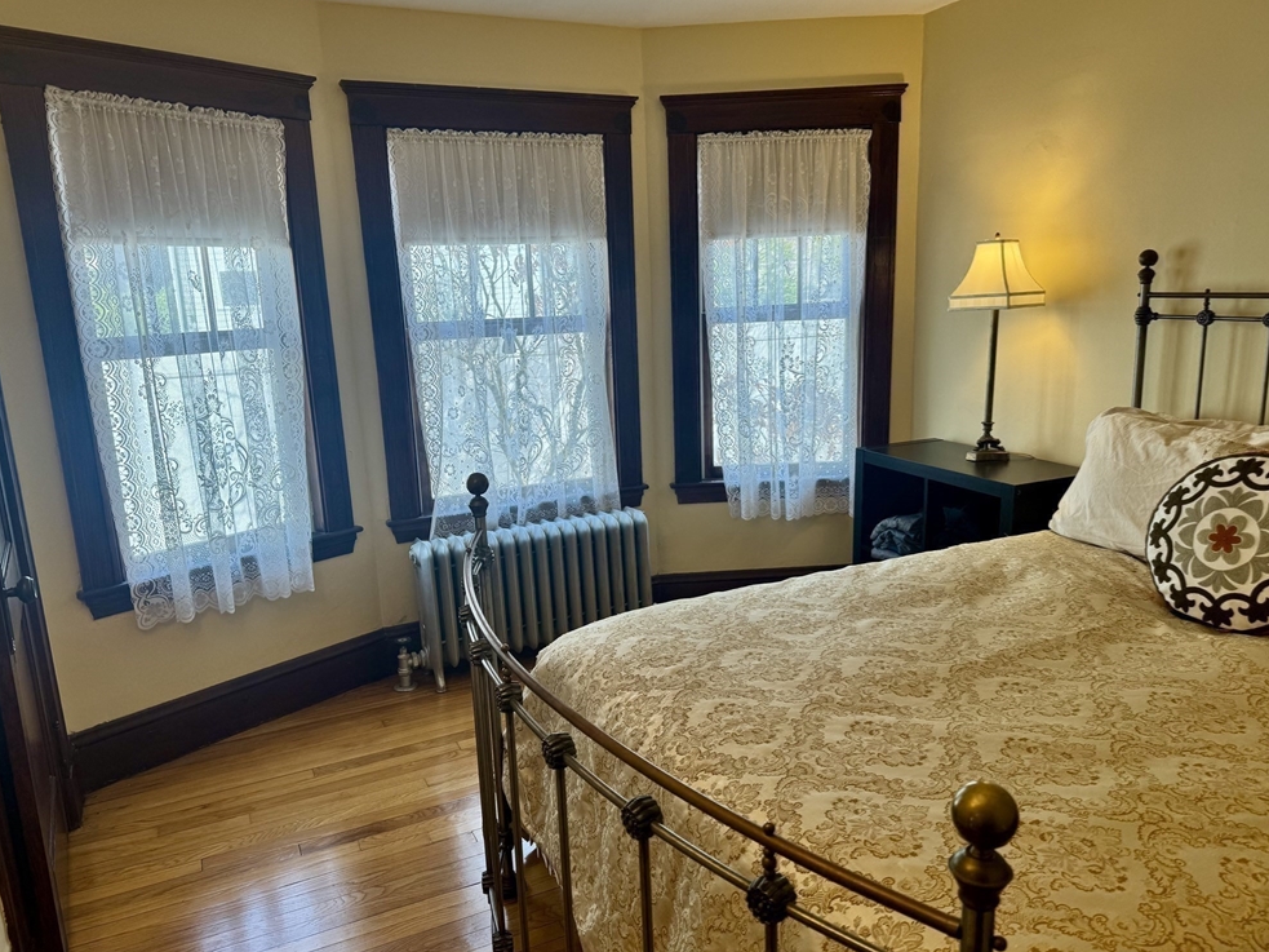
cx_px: 639
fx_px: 916
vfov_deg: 54.9
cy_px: 483
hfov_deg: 69.4
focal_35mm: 25
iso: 80
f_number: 1.78
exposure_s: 1/135
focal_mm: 6.76
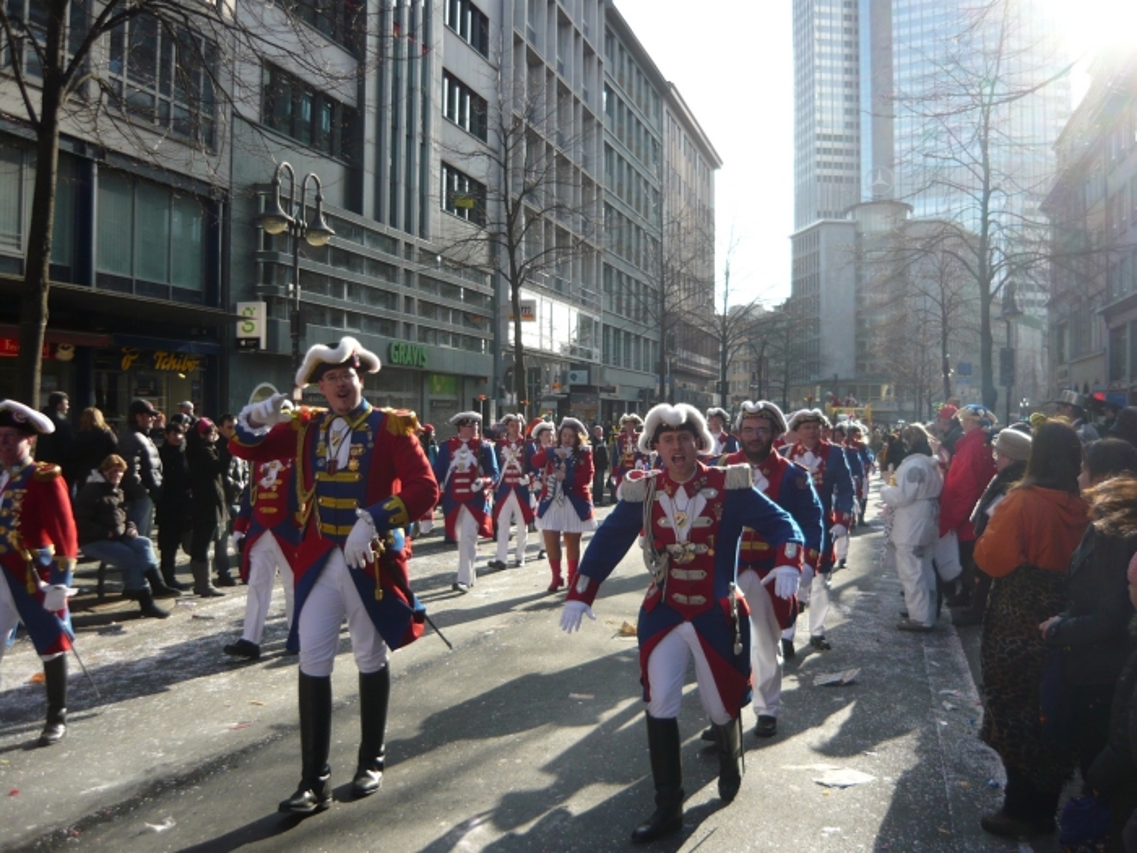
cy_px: 426
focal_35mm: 33
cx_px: 568
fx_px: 1084
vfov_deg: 42.9
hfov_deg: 55.4
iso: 100
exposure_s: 1/500
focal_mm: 5.5
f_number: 2.8
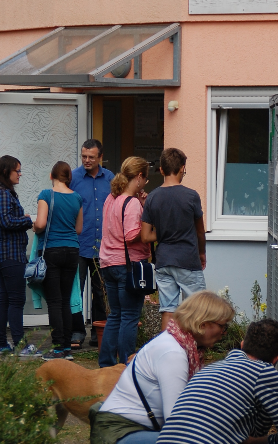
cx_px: 193
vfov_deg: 8.4
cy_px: 290
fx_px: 3031
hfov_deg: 5.2
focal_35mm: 250
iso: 200
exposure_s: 1/500
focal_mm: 78
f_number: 5.6
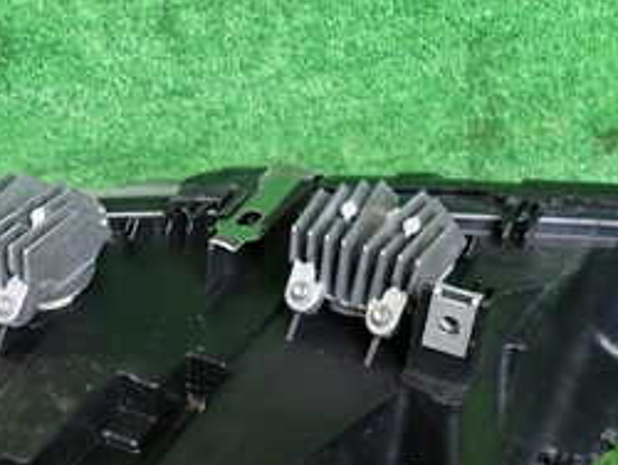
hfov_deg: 31.4
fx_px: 1072
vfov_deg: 23.2
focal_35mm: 60
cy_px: 495
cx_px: 136
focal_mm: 4.5
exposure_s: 1/30
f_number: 2
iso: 200
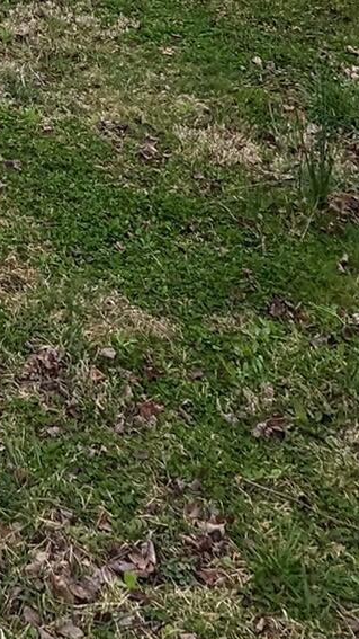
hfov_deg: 14.8
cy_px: -380
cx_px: -393
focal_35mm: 64
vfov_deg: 23.9
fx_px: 1083
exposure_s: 1/701
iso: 47
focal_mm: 1.95
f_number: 2.2
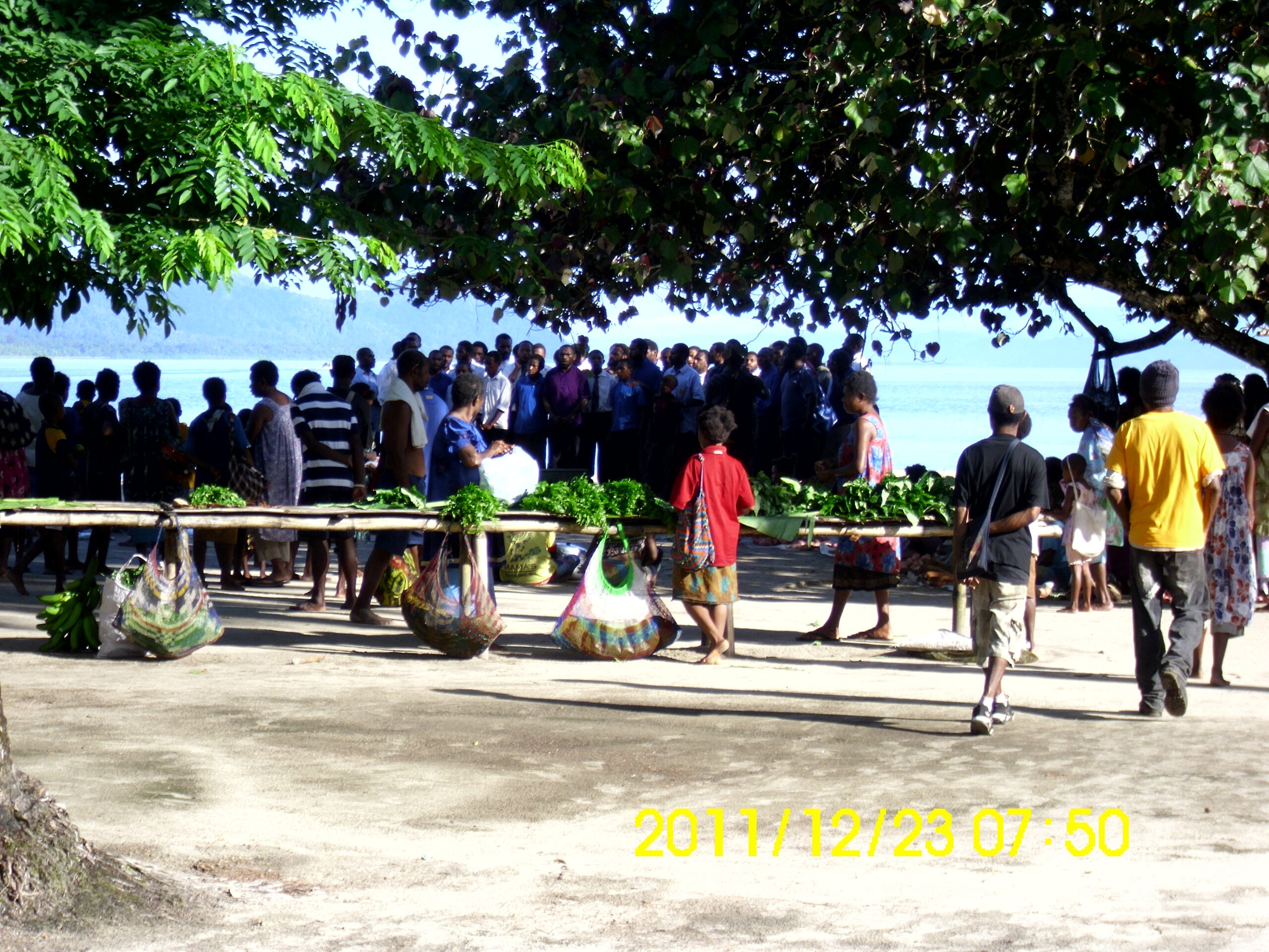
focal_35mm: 106
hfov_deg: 18.5
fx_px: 3886
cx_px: 634
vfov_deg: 14.0
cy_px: 476
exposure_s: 1/103
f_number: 5.6
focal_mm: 18.6
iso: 50
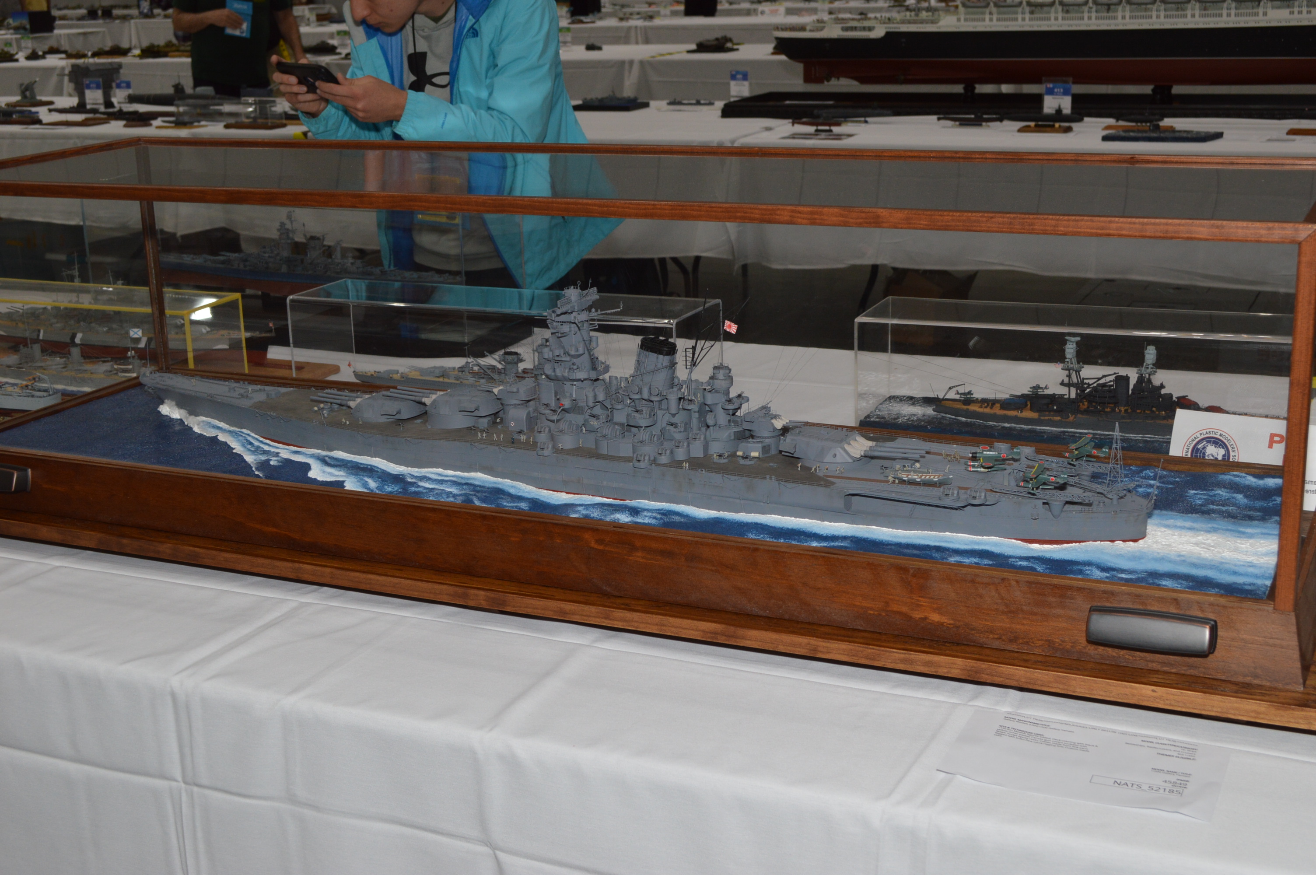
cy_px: 438
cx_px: 658
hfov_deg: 41.1
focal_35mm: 48
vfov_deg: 28.0
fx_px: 1753
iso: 400
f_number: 8
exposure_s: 1/60
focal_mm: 32
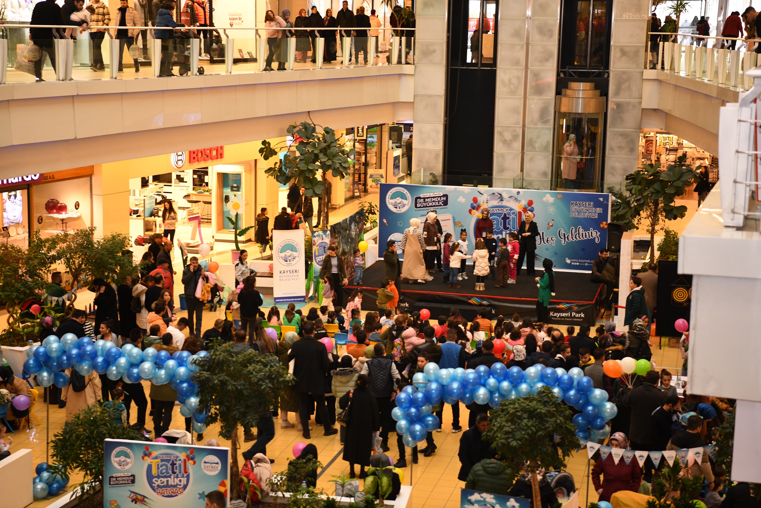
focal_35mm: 70
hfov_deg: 28.8
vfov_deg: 19.5
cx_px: 380
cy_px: 254
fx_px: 1480
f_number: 2.8
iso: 1000
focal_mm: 70
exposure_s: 1/160
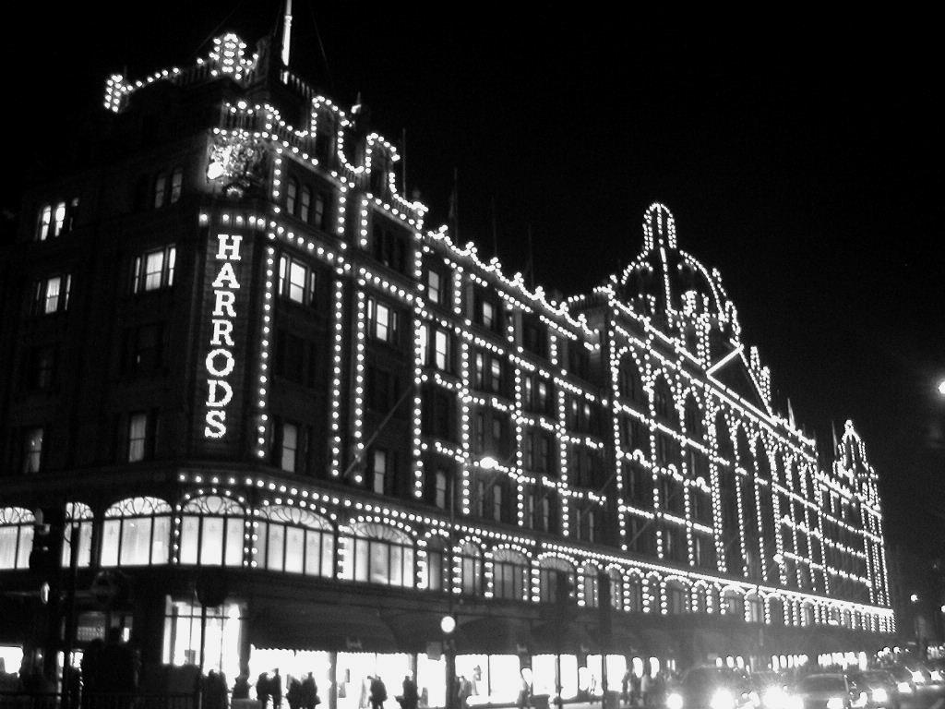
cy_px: 354
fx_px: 1010
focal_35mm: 37
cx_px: 472
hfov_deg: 50.1
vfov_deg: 38.7
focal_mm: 5.6
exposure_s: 1/11.4
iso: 400
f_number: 2.7
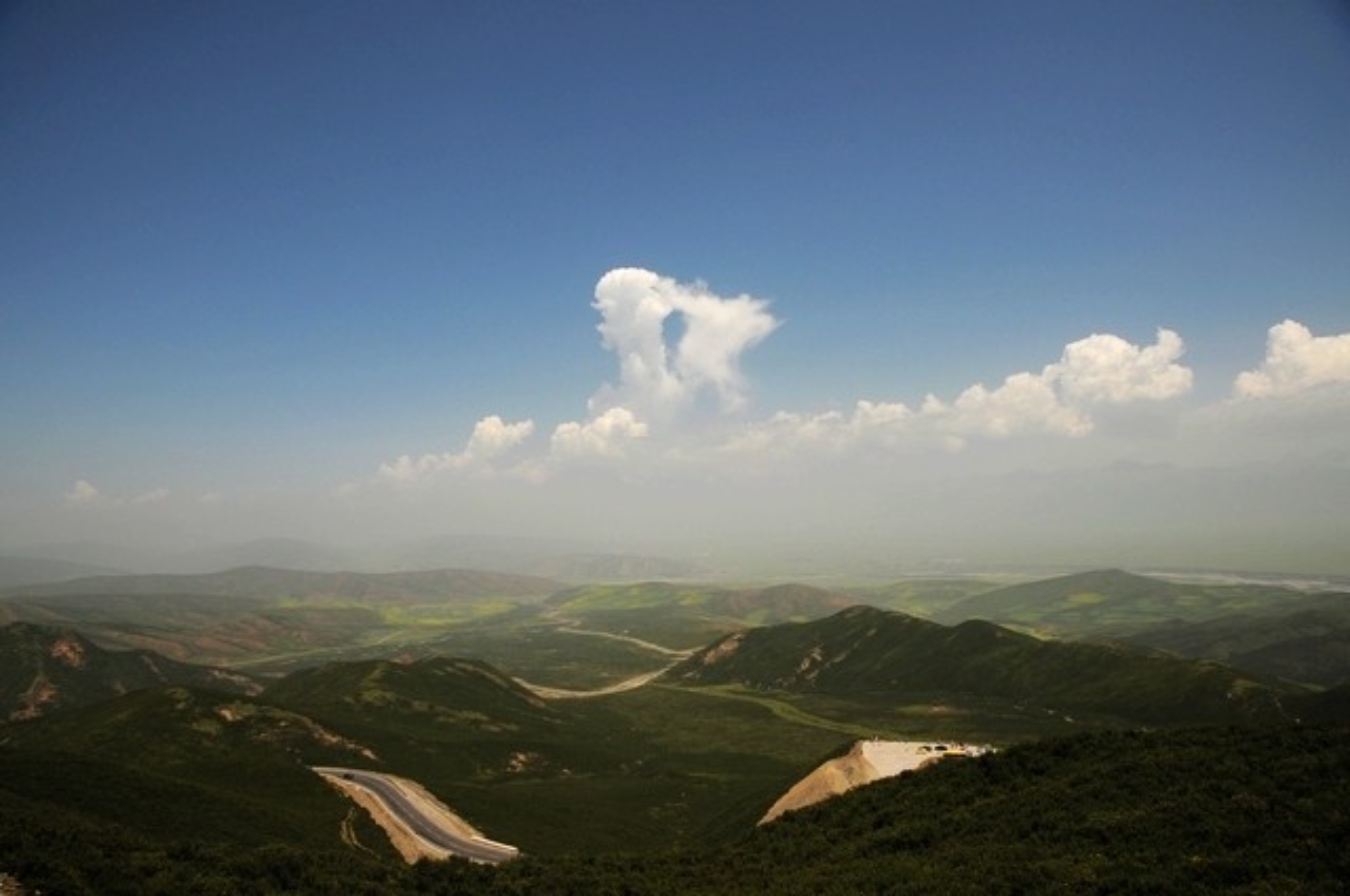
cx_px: 675
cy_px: 448
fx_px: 899
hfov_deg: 73.8
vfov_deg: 53.0
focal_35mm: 24
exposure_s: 1/1250
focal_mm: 16
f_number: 6.3
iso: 200
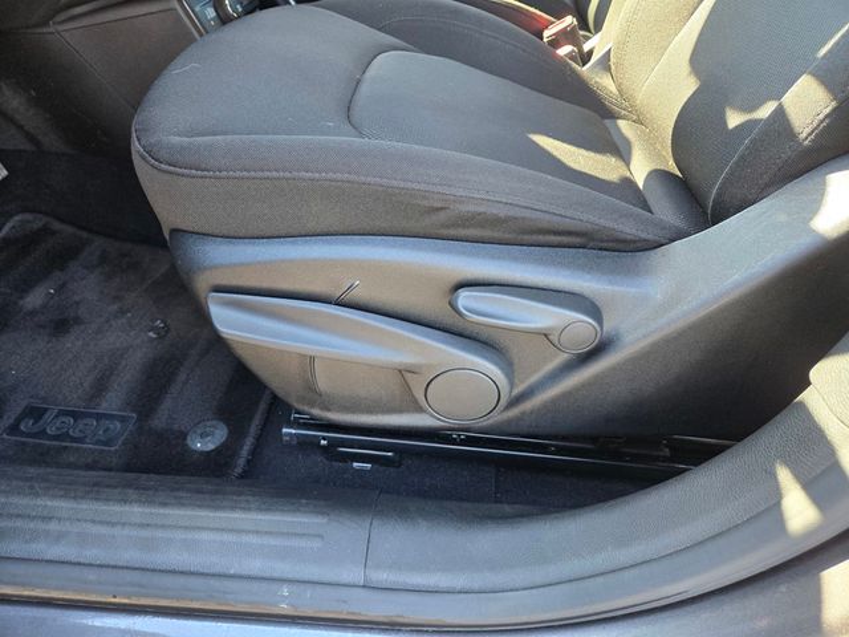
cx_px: 424
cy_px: 318
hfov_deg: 73.9
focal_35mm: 23
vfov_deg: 58.9
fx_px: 564
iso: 200
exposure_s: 1/120
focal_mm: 5.4
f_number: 1.8
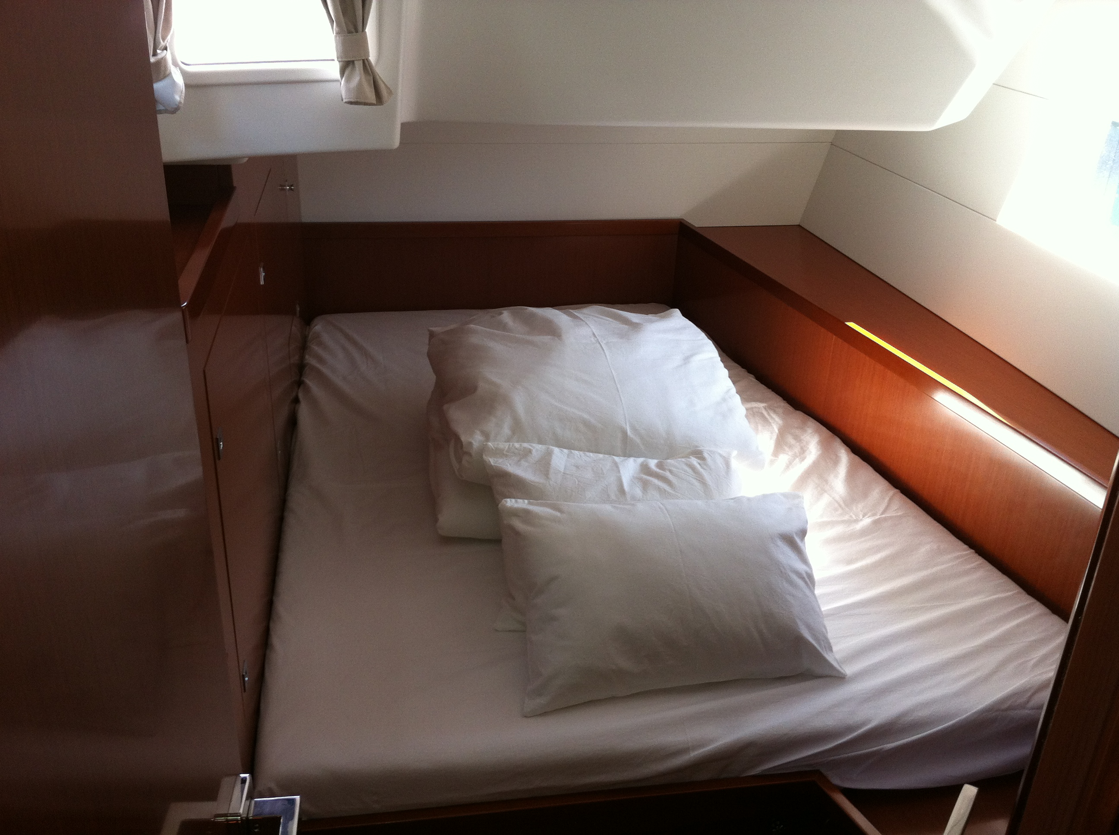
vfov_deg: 40.6
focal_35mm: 35
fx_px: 1130
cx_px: 560
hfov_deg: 52.7
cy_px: 418
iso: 100
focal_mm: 3.85
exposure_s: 1/40
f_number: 2.8
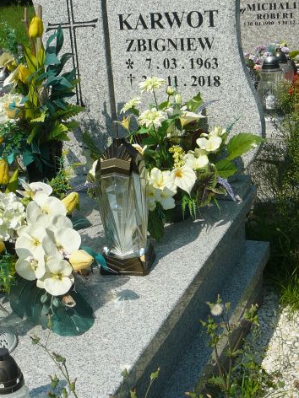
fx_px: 703
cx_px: 111
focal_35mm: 61
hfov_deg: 24.0
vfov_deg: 31.7
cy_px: 181
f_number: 5.6
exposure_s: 1/640
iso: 80
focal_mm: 6.7
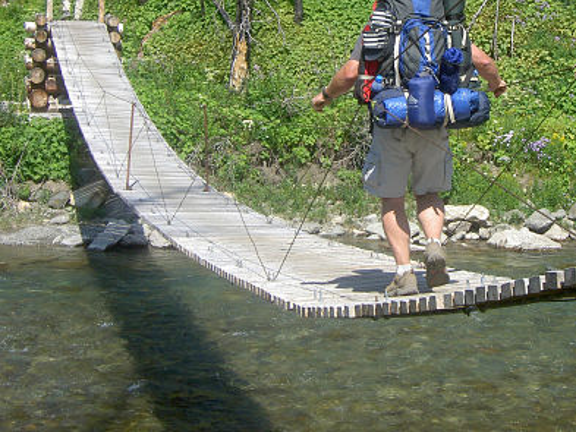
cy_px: 105
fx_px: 1398
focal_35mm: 84
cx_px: 405
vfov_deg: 17.5
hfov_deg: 23.1
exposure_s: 1/222
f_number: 5.5
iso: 100
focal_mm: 11.3
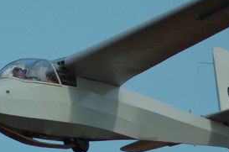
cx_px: 58
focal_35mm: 1155
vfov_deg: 1.2
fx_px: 7334
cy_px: 94
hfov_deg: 1.8
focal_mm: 300
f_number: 5.6
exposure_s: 1/800
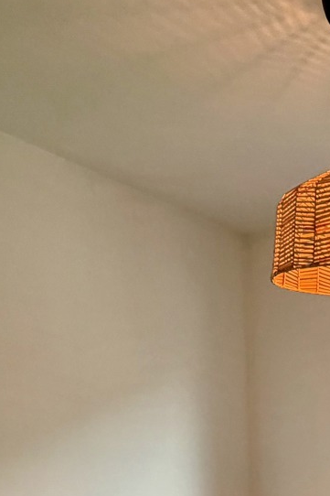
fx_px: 592
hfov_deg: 28.2
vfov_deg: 41.1
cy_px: 465
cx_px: 369
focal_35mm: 43
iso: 400
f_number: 2.2
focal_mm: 2.22
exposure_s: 1/60
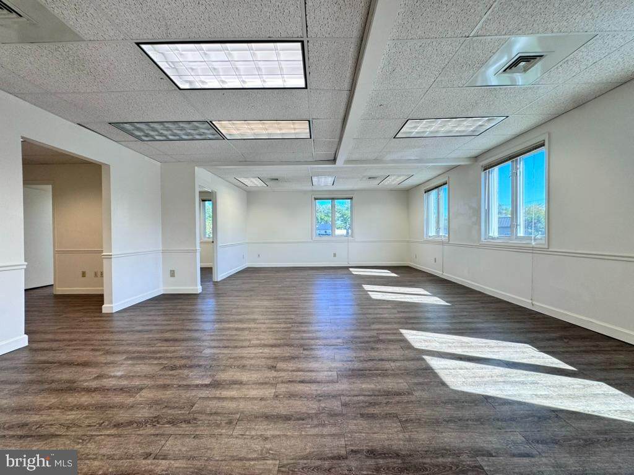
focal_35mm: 14
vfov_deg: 85.7
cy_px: 238
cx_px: 317
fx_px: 256
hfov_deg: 102.1
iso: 100
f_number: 2.2
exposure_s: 1/120
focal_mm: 2.22
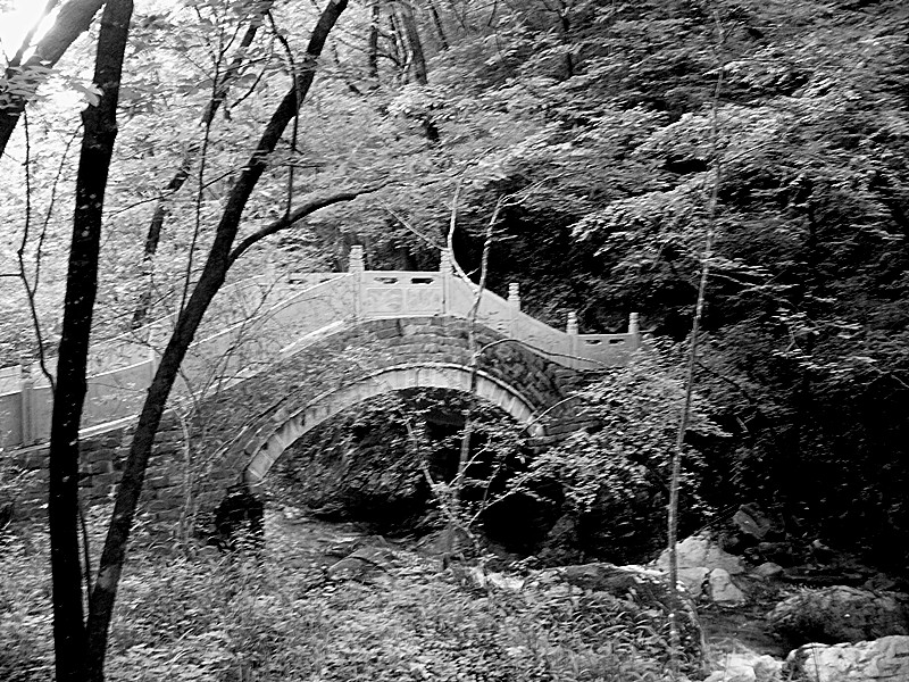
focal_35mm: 35
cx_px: 454
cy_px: 341
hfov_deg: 52.6
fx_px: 919
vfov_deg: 40.7
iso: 200
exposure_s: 1/15
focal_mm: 5.8
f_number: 2.8
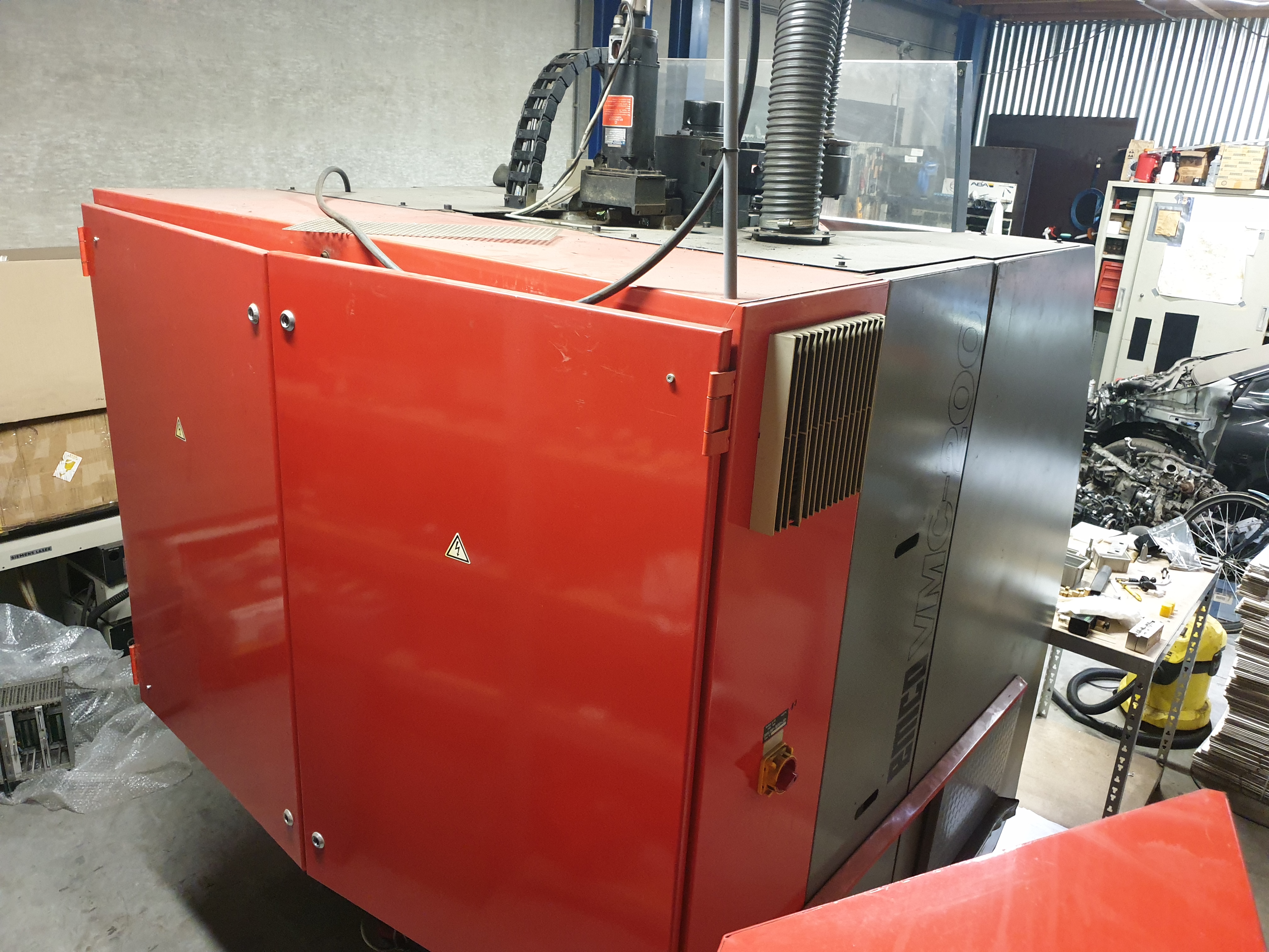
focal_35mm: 26
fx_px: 953
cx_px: 634
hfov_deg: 67.3
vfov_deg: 53.1
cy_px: 476
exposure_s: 1/25
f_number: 1.5
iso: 250
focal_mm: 4.3
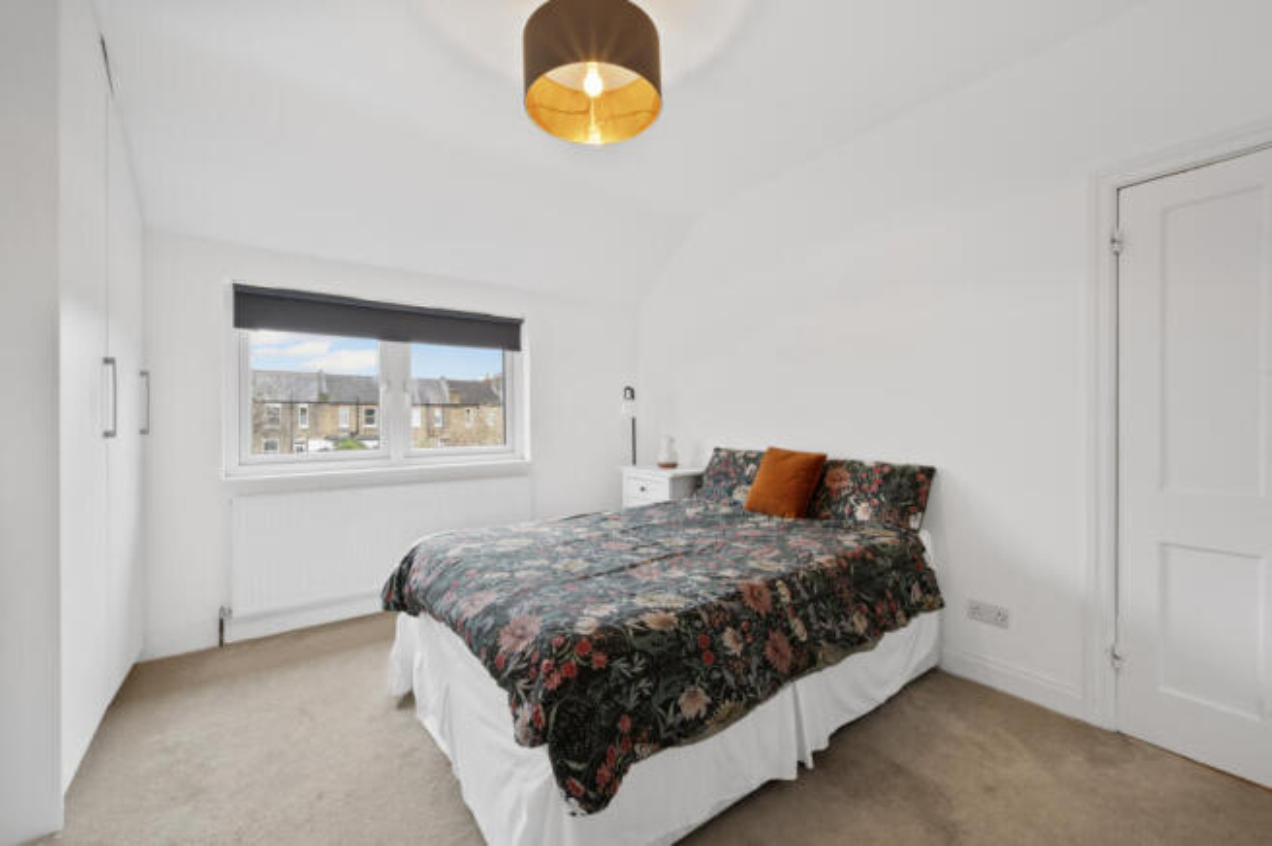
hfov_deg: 104.3
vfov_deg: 81.1
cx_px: 636
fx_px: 494
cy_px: 423
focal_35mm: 14
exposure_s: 1.6
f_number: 16
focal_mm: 14
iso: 200
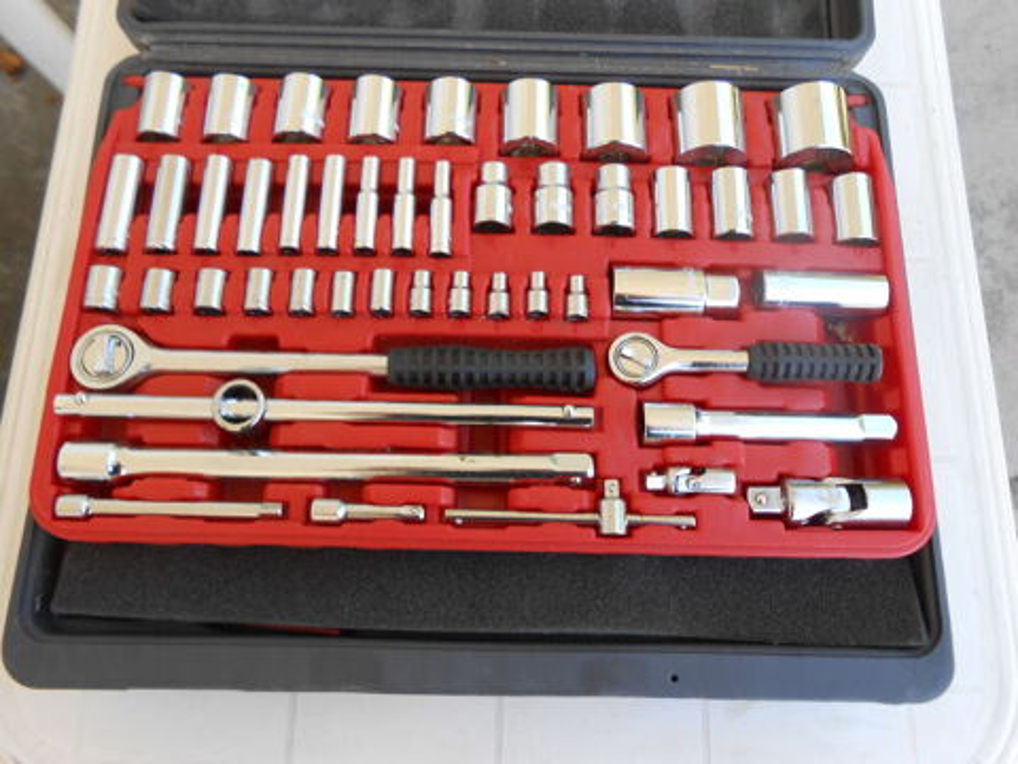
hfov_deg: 67.3
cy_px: 382
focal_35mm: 26
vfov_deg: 53.1
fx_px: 765
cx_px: 509
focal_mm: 4.6
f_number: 3.5
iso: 80
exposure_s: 1/60
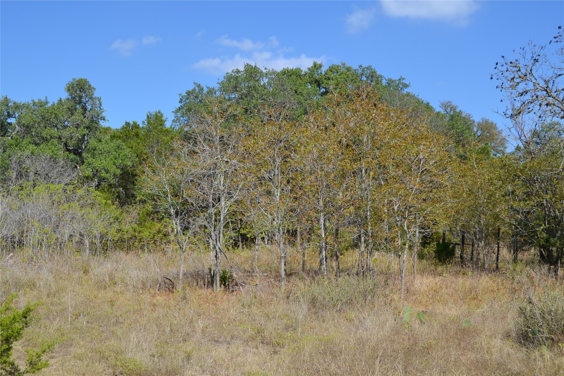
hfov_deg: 49.6
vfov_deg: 34.2
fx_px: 611
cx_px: 282
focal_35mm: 39
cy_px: 188
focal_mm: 26
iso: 100
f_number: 8
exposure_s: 1/250
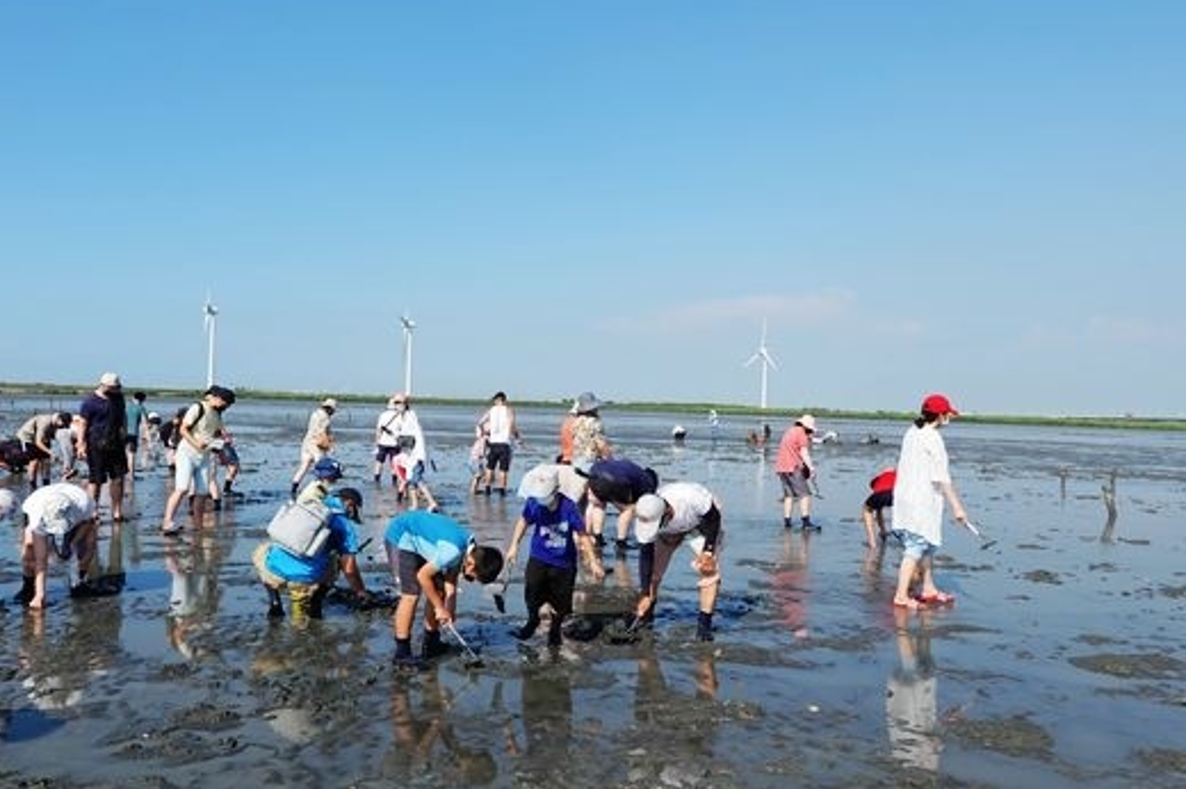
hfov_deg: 61.7
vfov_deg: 43.5
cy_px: 409
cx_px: 504
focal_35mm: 30
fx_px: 988
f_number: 5.6
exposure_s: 1/640
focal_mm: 9
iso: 125
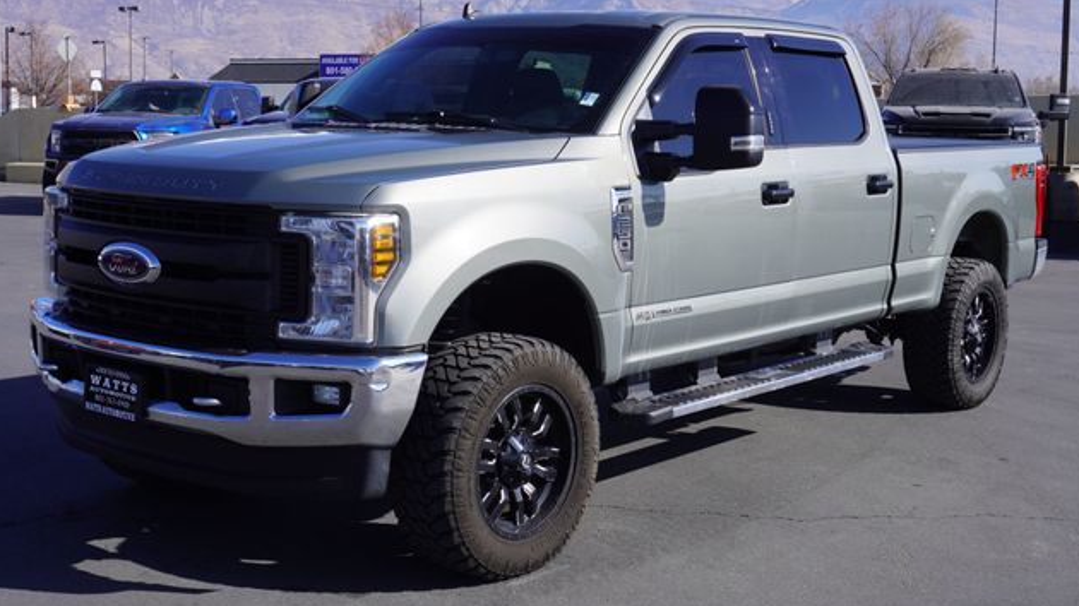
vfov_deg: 24.1
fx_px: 1417
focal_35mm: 50
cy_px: 281
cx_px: 543
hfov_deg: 41.7
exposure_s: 1/125
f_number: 11
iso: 100
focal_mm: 31
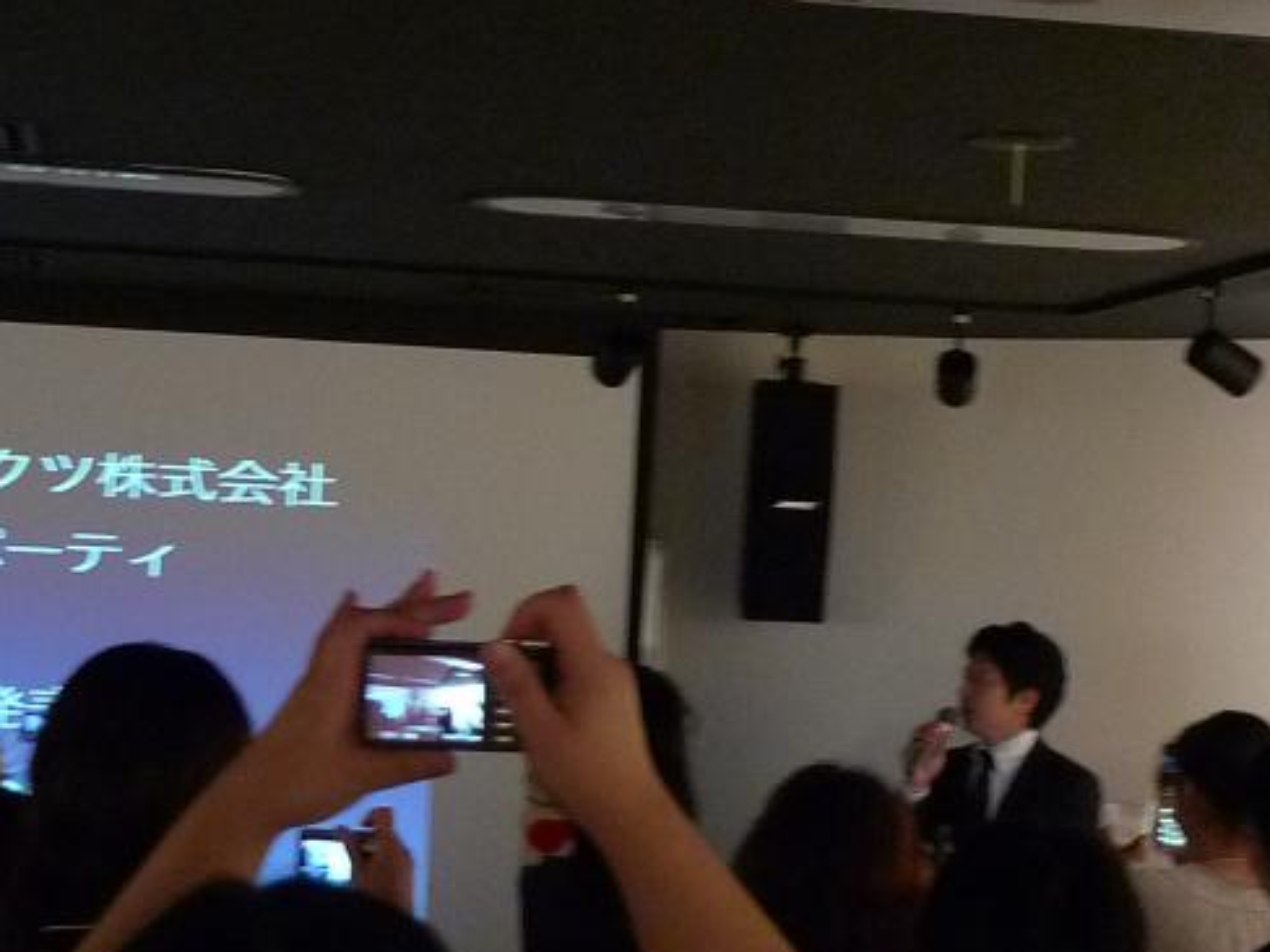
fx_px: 3008
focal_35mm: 82
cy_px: 564
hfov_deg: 23.7
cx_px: 414
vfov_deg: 18.0
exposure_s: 1/30
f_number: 2.1
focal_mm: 5.9
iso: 400
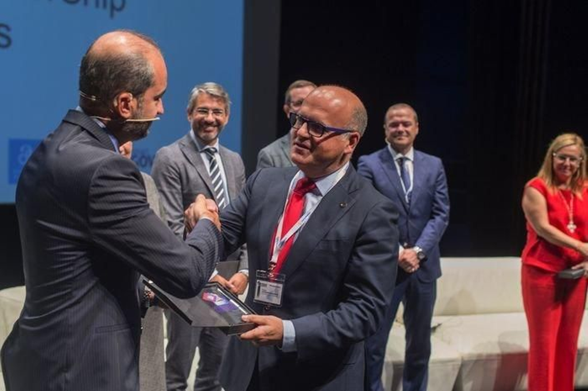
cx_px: 294
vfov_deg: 26.9
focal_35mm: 50
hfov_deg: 39.6
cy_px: 196
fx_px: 816
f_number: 4
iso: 800
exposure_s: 1/125
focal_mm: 50
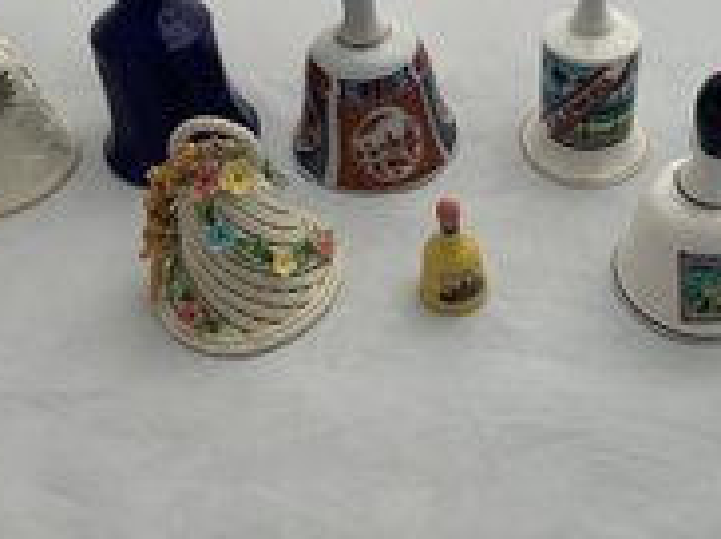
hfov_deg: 38.4
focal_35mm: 49
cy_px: 129
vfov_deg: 29.1
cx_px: 493
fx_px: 1019
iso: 25
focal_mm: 4.25
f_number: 1.8
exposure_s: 1/1610
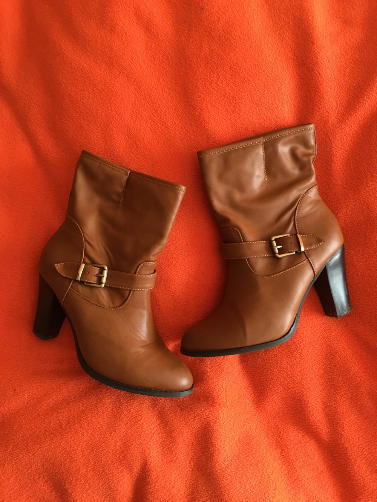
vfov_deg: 61.7
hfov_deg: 48.2
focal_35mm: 29
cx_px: 188
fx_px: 421
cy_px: 251
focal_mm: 4.15
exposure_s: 1/33
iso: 50
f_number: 2.2
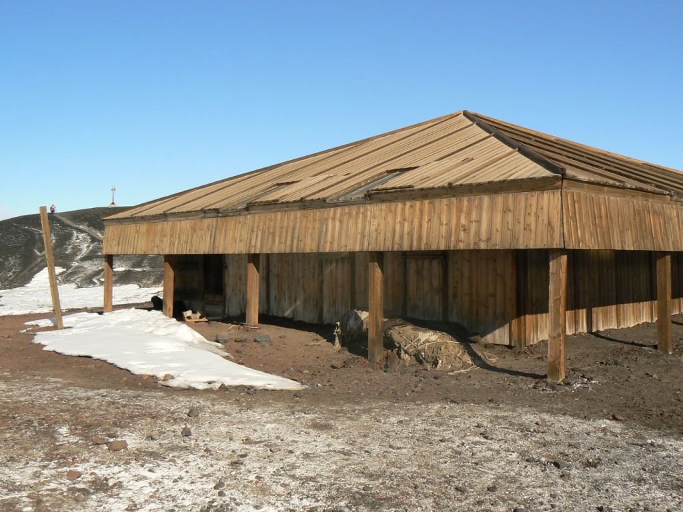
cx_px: 342
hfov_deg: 51.4
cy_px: 256
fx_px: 710
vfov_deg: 39.7
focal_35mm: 36
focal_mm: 6
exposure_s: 1/500
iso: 80
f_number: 6.3
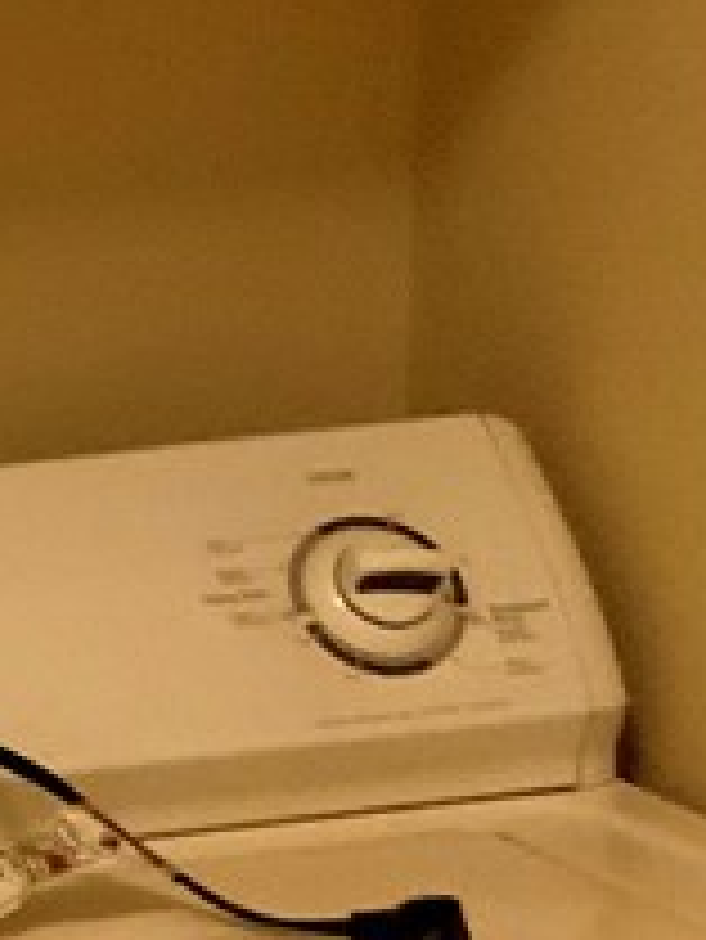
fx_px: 3858
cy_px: 837
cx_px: -980
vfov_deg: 13.8
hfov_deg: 9.4
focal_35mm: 142
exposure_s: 1/40
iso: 320
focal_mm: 3
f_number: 1.8
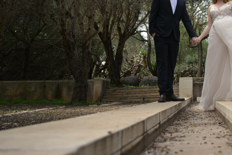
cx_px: 203
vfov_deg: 21.0
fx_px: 406
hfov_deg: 30.7
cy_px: 9
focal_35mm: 63
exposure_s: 1/500
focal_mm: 32.5
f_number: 3.5
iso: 125
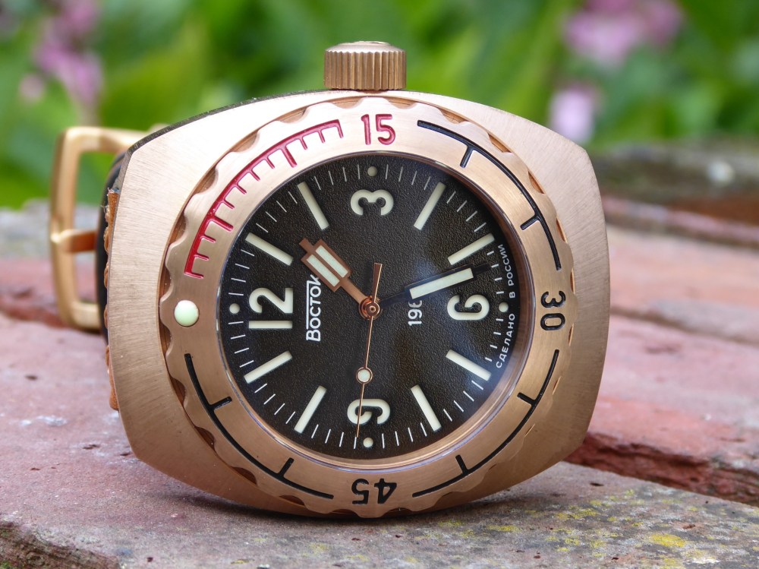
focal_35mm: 98
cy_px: 284
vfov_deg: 15.1
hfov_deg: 20.0
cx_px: 380
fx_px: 2148
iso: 100
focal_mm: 16.1
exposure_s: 1/60
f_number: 4.9
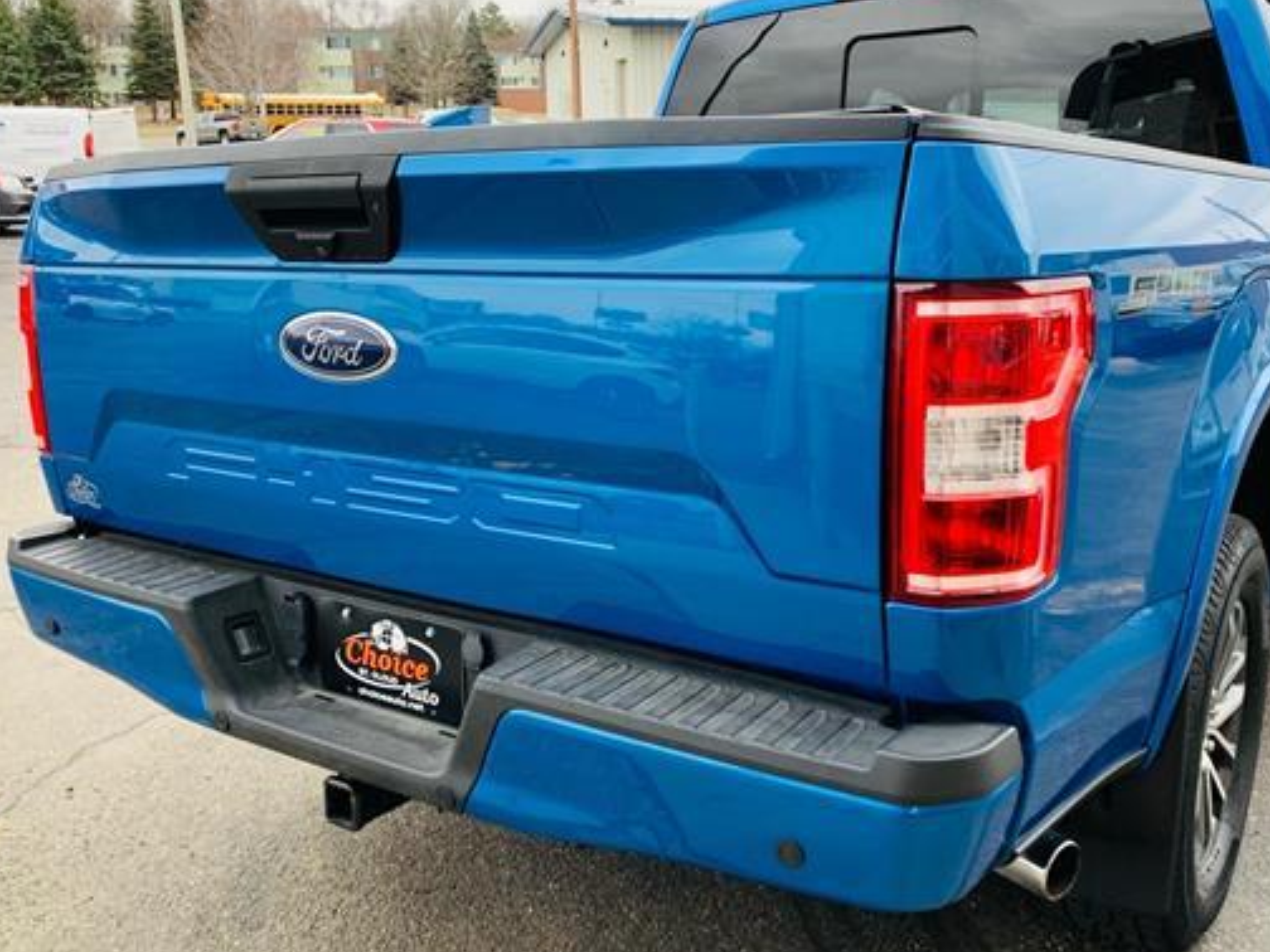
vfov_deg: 42.9
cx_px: 698
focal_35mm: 33
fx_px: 1211
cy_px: 468
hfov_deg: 55.3
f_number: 1.8
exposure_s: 1/218
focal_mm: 4.25
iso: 25
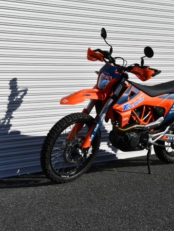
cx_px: 134
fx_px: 556
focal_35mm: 83
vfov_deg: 23.5
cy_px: 115
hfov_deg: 17.7
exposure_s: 1/320
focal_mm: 38
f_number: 9
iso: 100
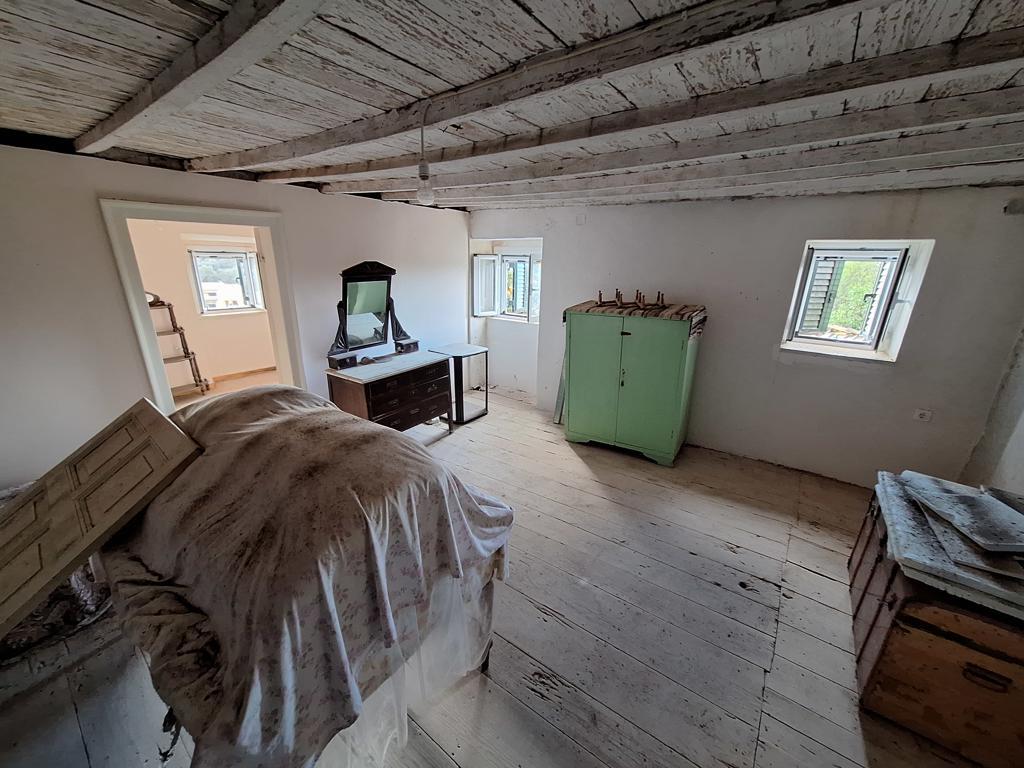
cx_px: 512
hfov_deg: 106.2
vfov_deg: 89.9
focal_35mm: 13
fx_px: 385
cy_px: 384
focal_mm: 1.74
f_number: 2.2
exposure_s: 1/24
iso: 160
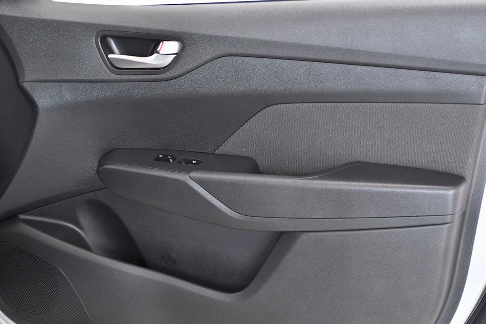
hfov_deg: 24.2
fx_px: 1134
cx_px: 243
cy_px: 162
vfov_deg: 16.3
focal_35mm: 84
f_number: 3.5
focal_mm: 56
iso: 1250
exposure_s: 1/320
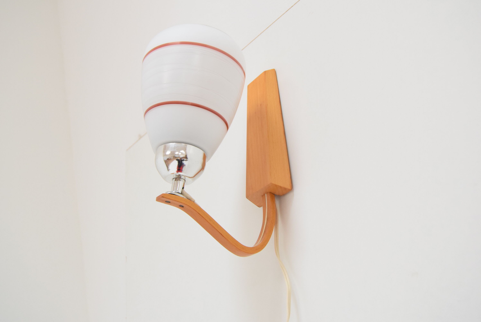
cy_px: 161
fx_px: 642
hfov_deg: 41.1
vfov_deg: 28.1
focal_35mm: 48
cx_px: 240
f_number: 6.3
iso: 1600
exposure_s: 1/160
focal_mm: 32
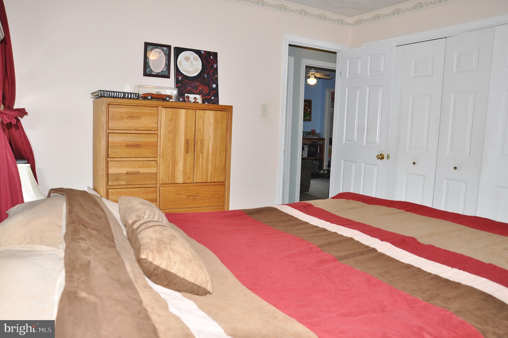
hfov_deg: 67.4
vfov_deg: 47.8
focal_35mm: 27
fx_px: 381
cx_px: 254
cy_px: 169
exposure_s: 1/60
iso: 200
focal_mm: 18
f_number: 5.6
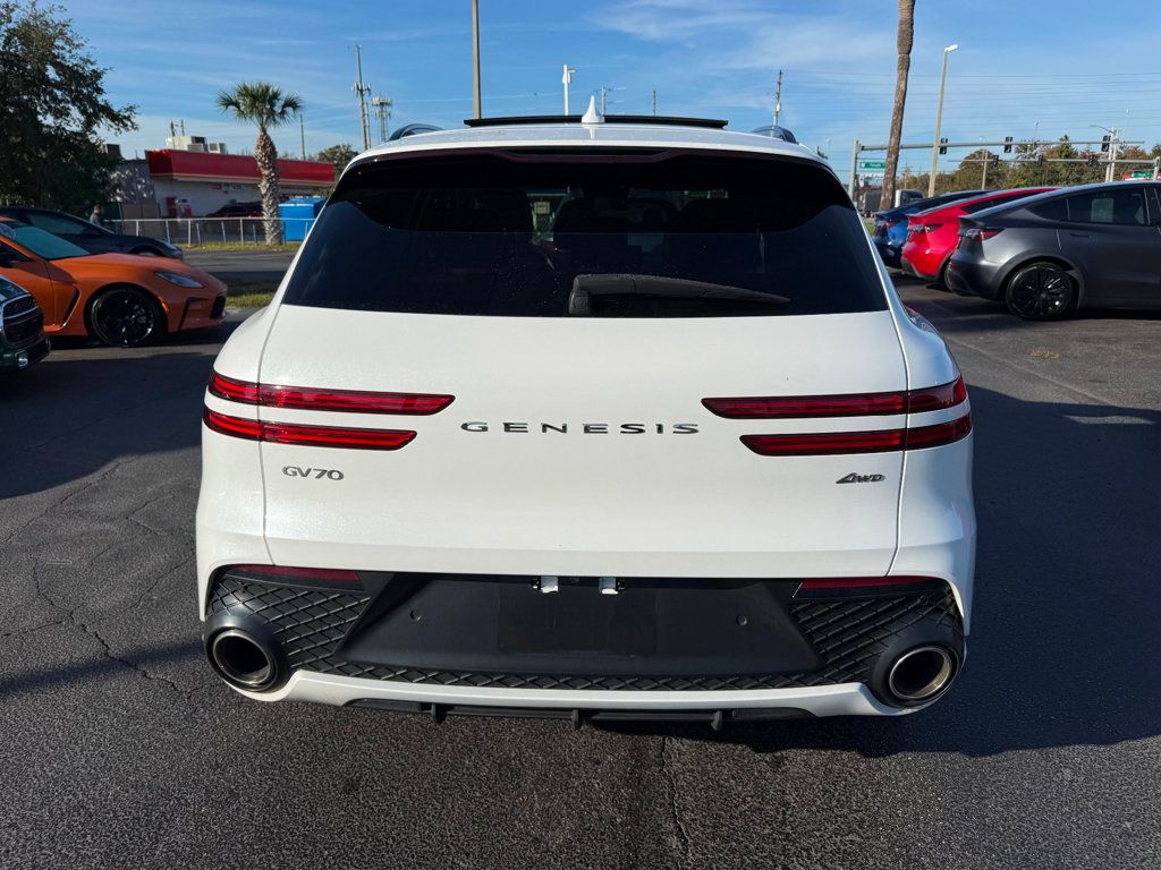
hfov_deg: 71.6
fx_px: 805
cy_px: 435
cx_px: 580
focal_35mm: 24
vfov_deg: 56.8
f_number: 1.78
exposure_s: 1/10309
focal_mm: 6.76
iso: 80
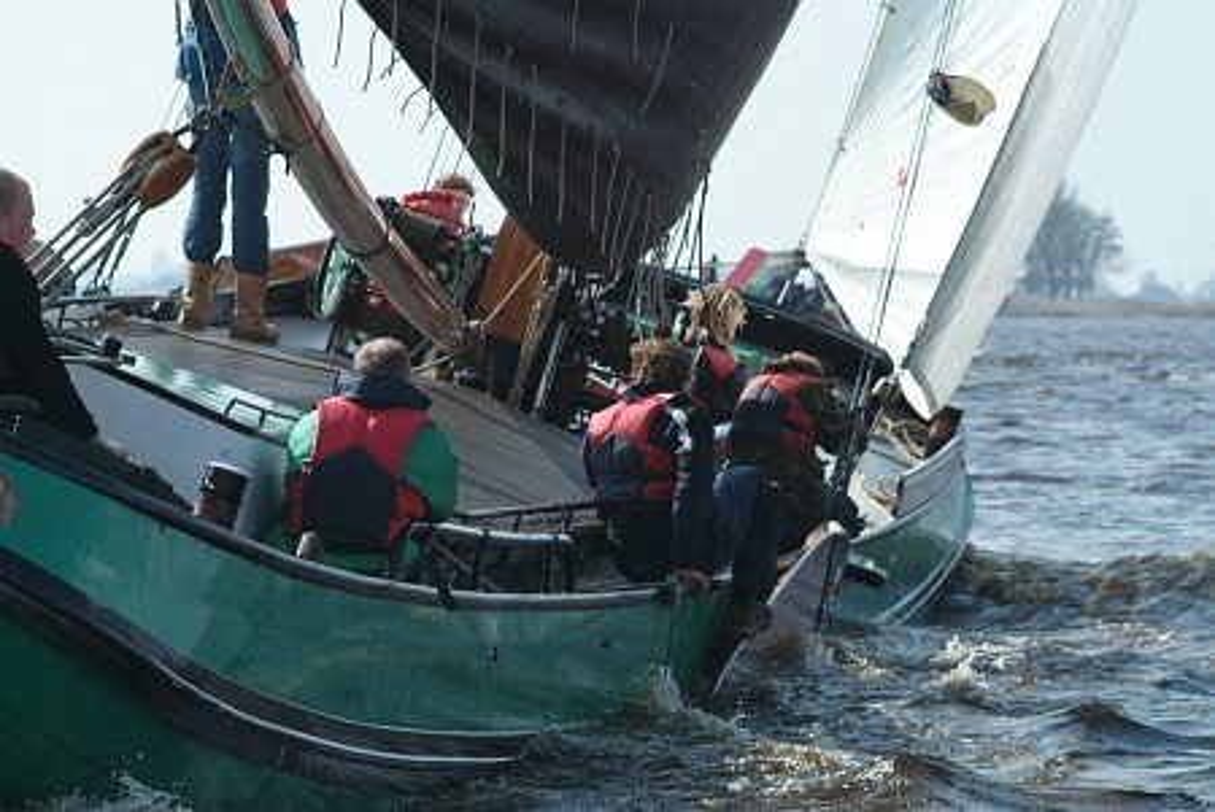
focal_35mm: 203
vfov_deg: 6.8
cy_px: 406
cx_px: 608
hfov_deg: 10.1
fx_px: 6858
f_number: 9.5
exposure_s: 1/500
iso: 400
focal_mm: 135
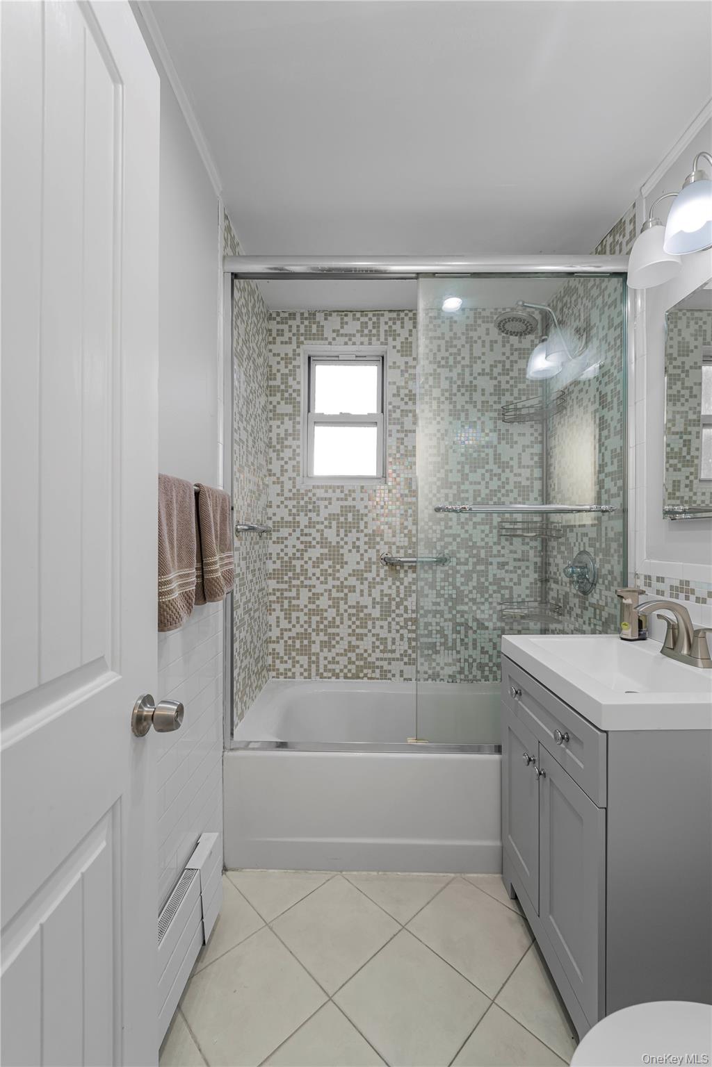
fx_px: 415
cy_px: 534
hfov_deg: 81.2
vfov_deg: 104.3
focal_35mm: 14
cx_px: 356
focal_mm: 14
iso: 250
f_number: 9
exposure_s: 1/15
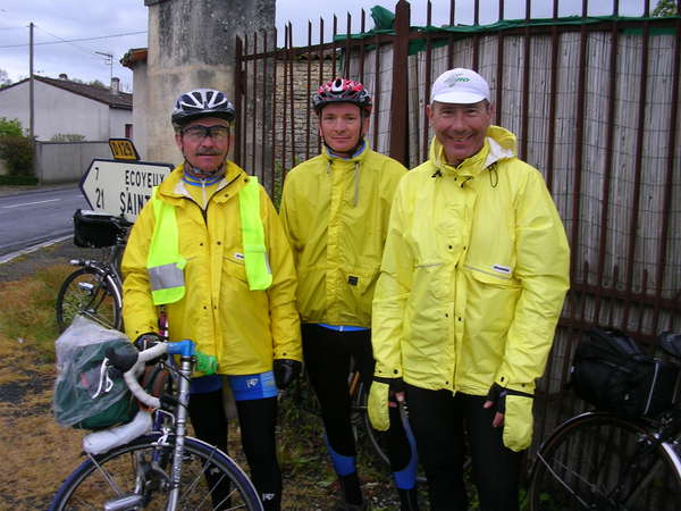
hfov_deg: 49.0
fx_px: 748
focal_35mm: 38
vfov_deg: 37.7
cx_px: 340
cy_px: 256
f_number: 2.8
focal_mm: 5.8
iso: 50
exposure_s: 1/71.5
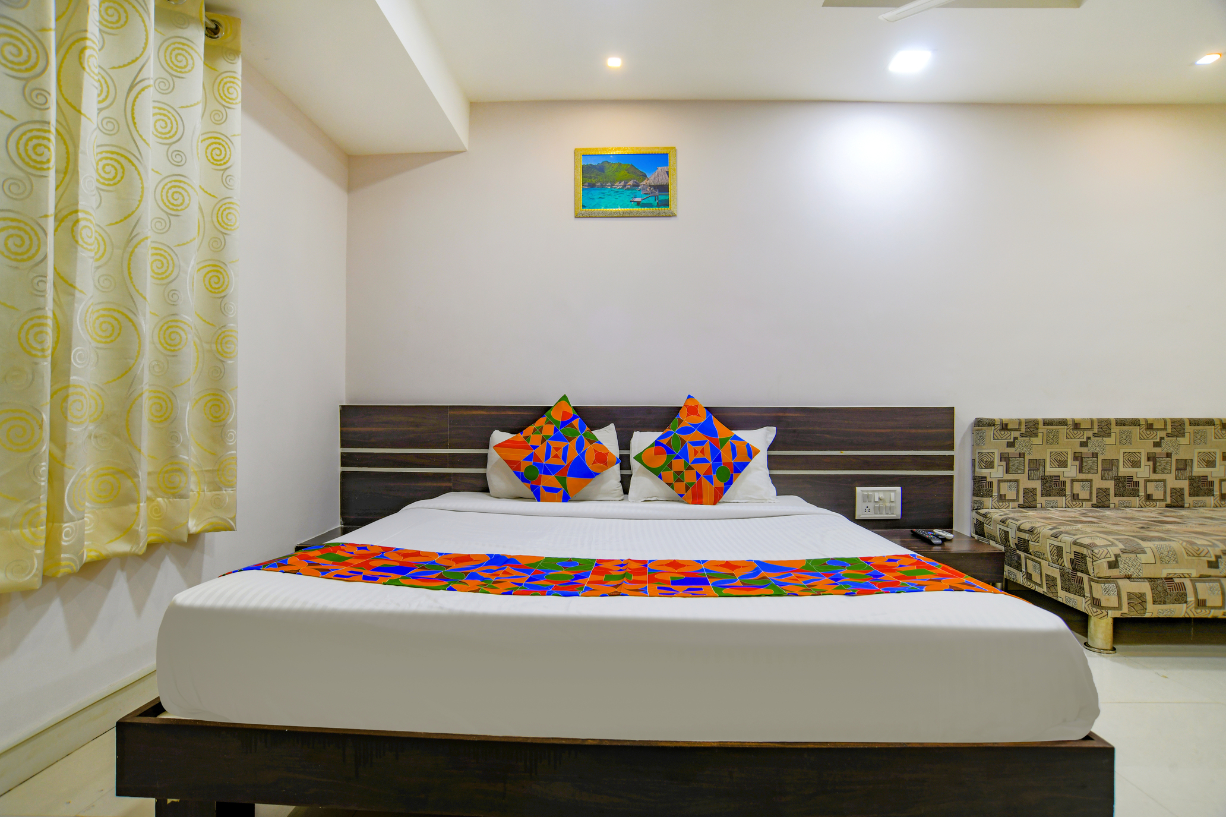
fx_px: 613
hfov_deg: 90.0
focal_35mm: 18
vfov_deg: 67.4
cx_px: 613
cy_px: 408
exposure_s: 1/10
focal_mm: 18
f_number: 9
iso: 400
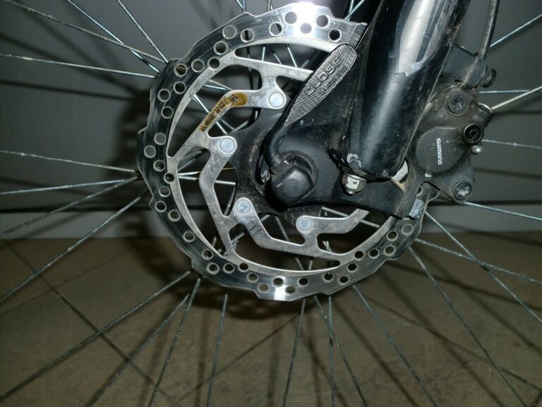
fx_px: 548
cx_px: 271
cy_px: 204
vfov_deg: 40.7
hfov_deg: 52.6
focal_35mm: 35
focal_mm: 6.3
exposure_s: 1/40
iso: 64
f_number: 3.1
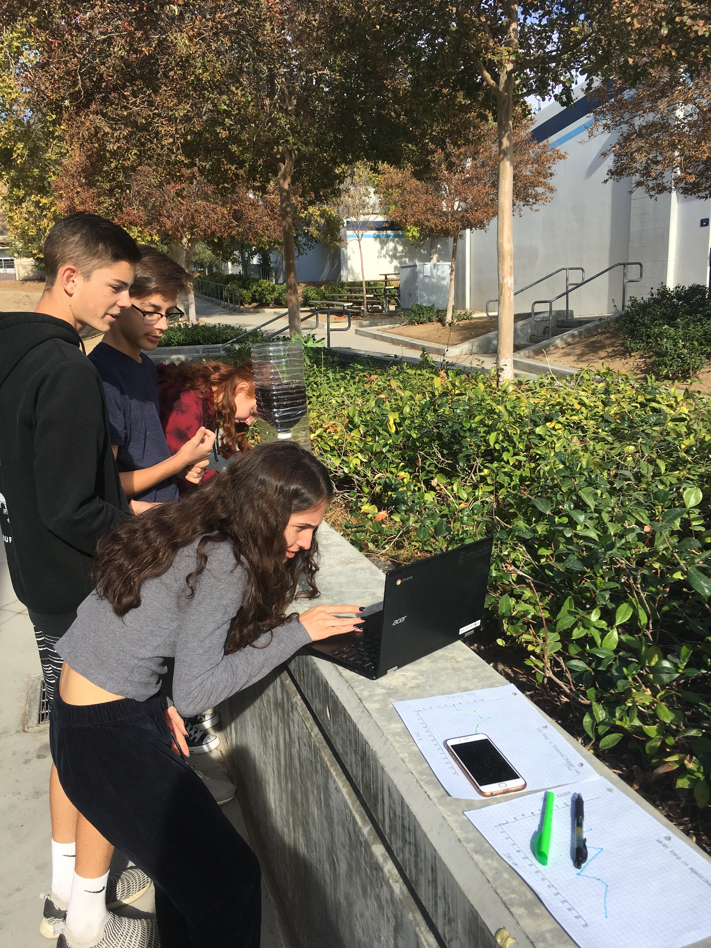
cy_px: 474
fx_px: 794
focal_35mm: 29
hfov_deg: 48.2
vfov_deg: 61.7
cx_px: 356
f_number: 2.2
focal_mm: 4.15
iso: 25
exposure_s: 1/999
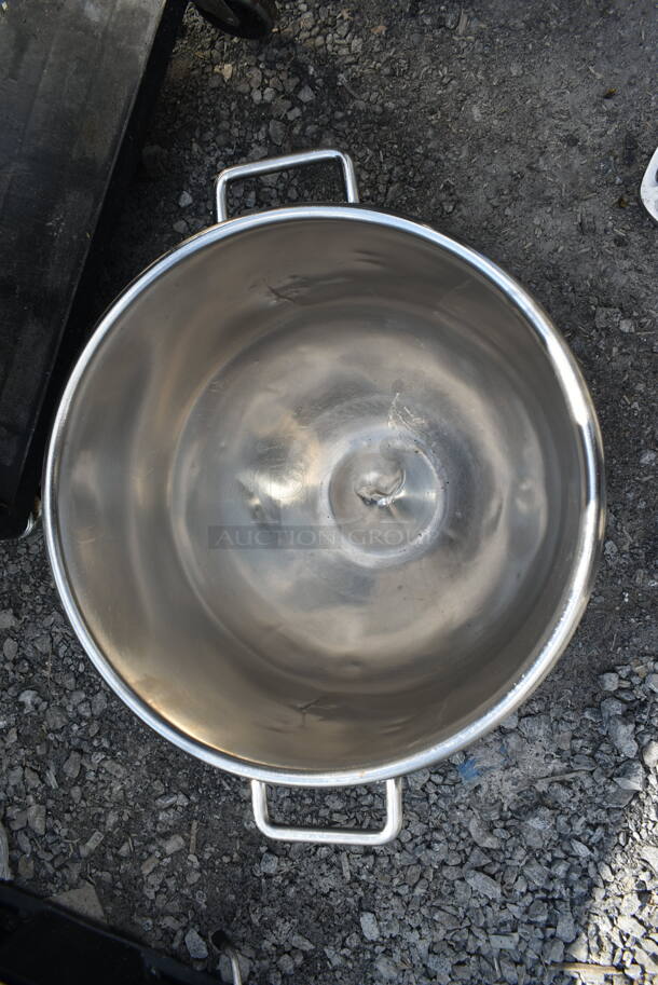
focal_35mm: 27
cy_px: 492
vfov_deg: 67.3
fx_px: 739
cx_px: 329
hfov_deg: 48.0
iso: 100
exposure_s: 1/200
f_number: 7.1
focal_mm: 18
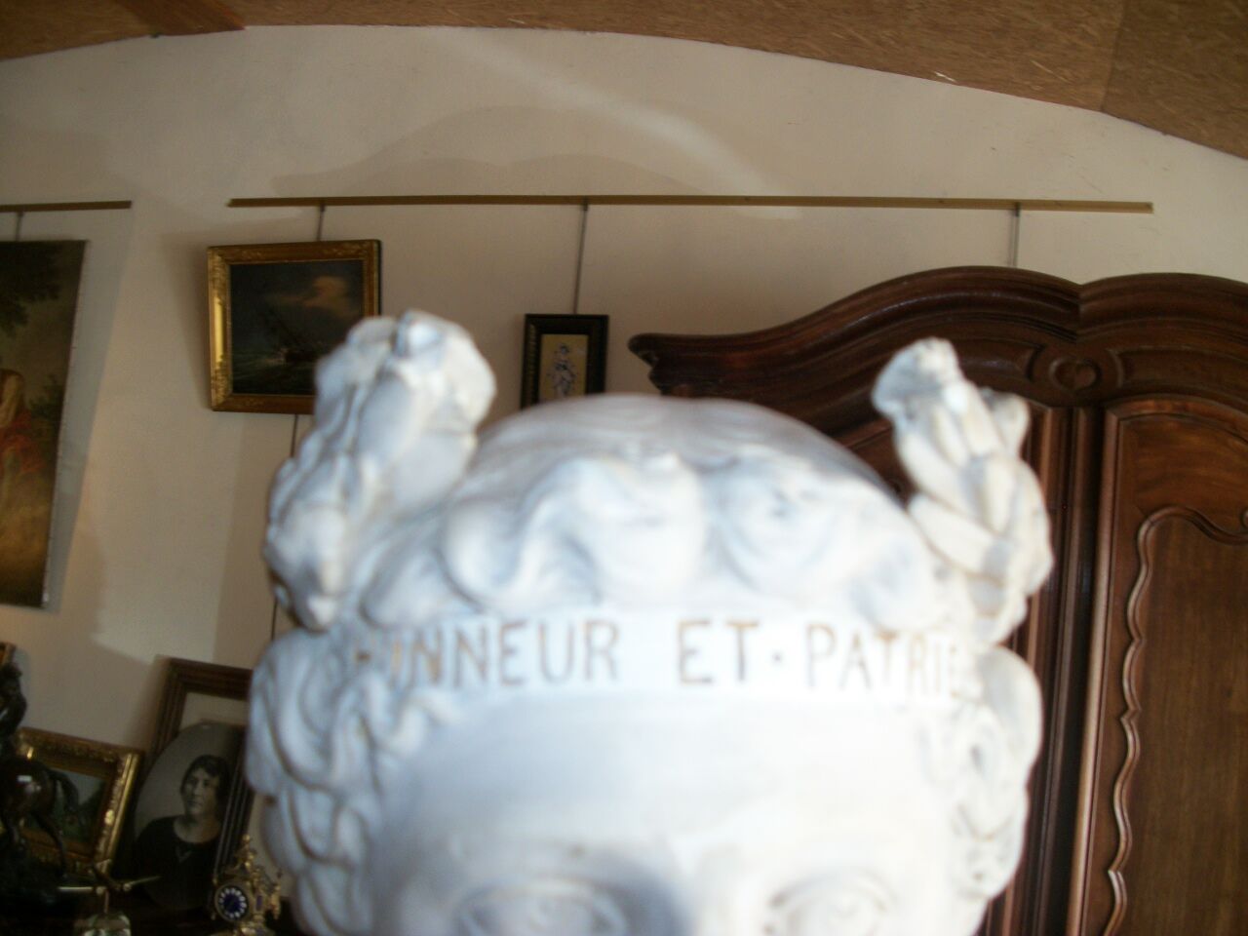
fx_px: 1154
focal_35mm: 32
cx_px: 624
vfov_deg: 44.2
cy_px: 468
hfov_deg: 56.8
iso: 80
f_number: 2.9
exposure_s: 1/30
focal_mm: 5.7
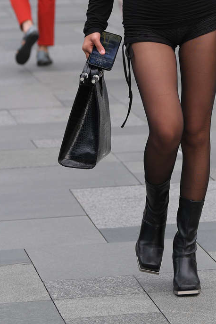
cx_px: 212
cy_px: -35
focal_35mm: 267
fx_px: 2405
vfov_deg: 7.7
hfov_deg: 5.1
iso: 500
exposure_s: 1/640
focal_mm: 102
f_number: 4
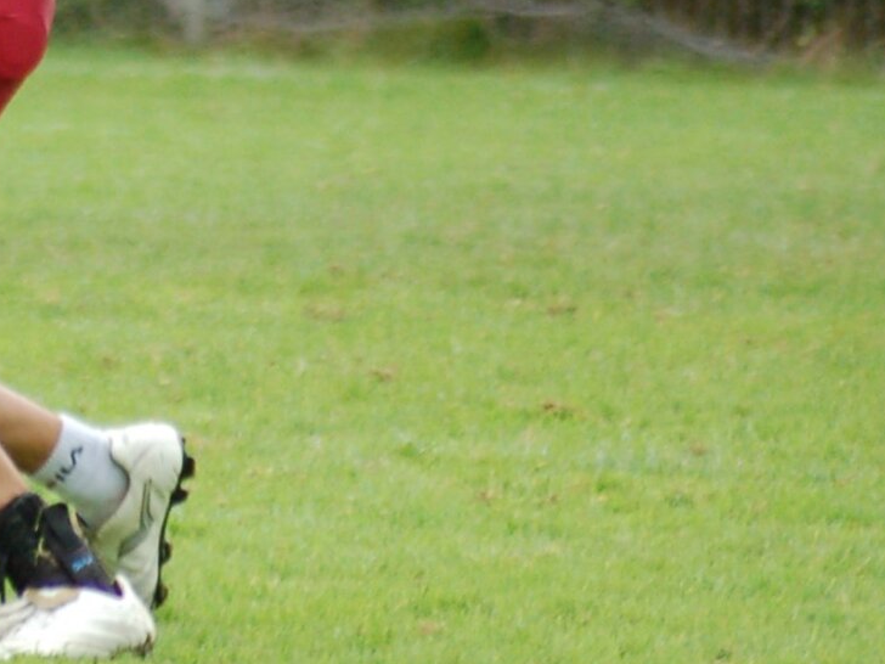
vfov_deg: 1.3
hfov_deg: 1.7
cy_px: 198
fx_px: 30015
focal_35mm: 1174
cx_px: -16
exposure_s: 1/500
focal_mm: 270
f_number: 5.6
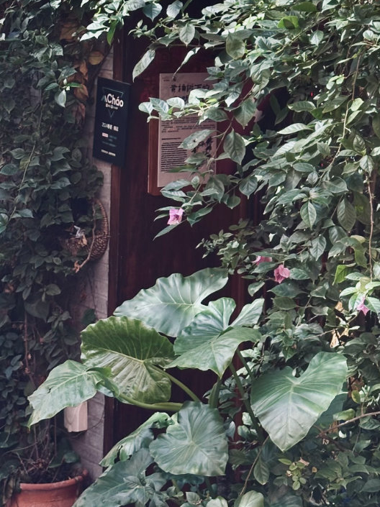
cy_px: 48
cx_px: 386
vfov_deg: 17.8
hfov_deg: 13.4
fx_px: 1597
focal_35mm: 109
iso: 64
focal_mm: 6.9
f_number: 1.8
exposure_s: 1/421
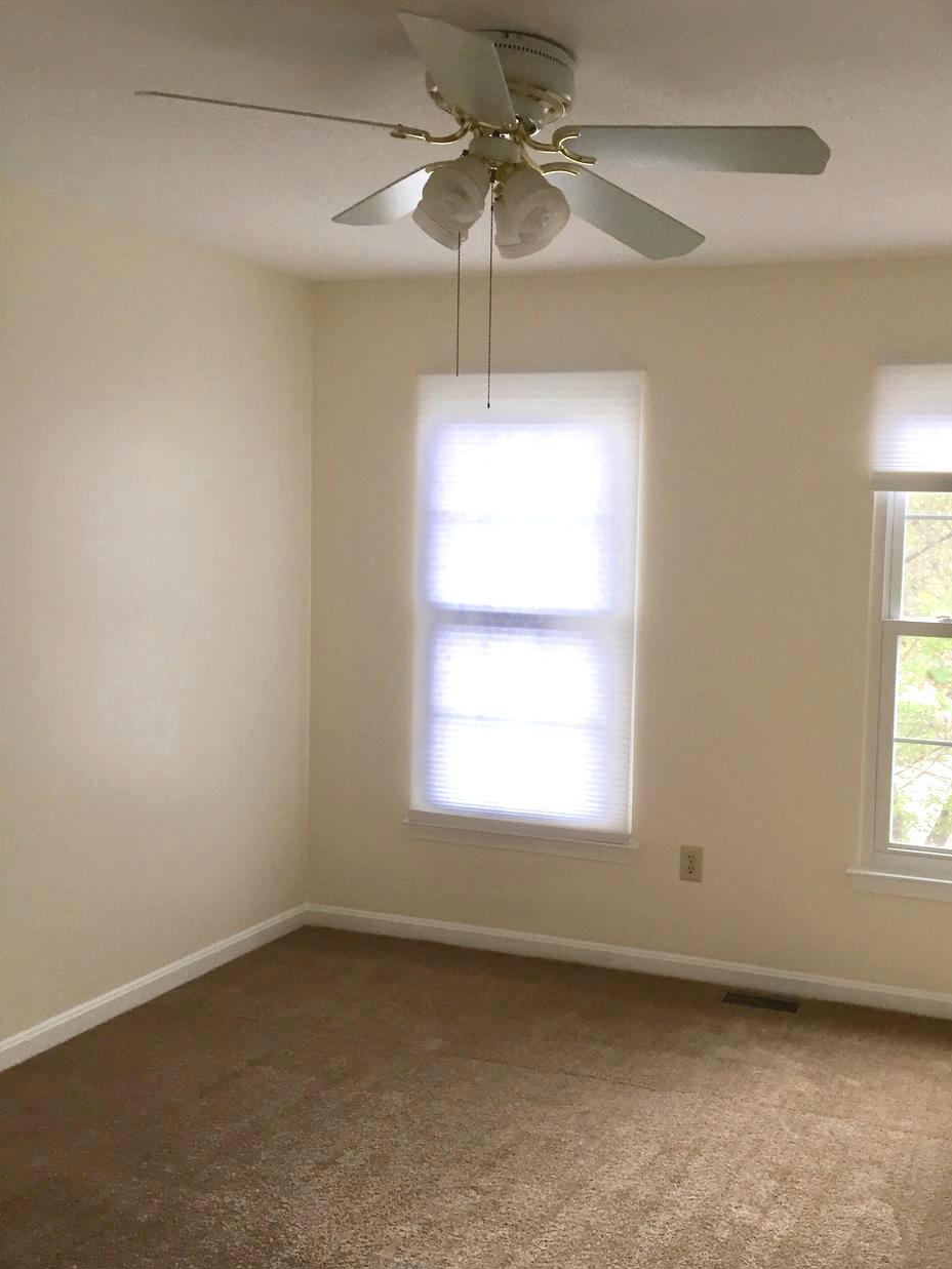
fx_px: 1320
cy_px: 656
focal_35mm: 36
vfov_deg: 51.3
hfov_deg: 39.4
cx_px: 590
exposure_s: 1/30
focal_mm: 4.15
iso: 40
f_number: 2.2
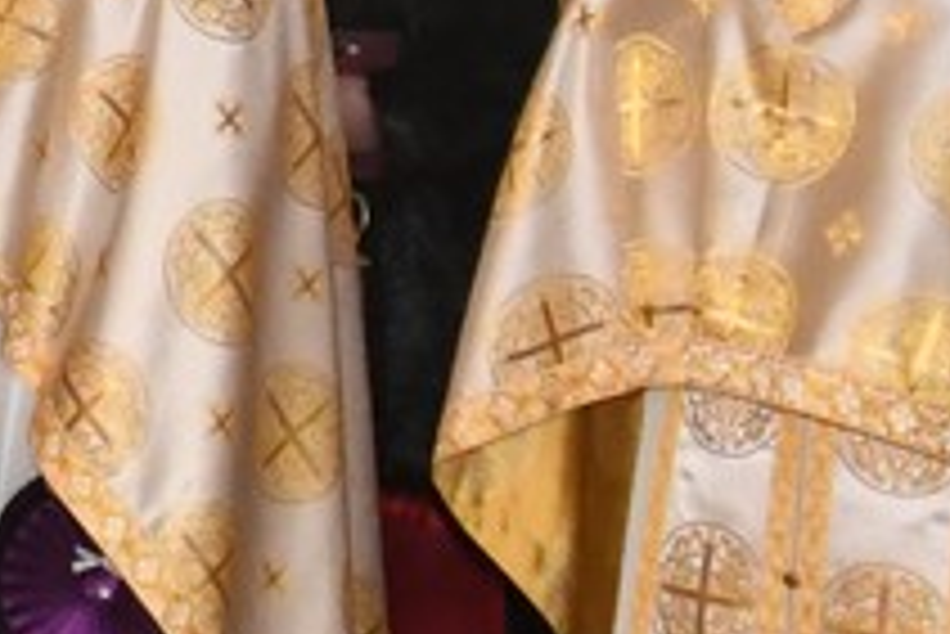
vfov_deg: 9.7
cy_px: 445
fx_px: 3750
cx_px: -936
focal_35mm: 142
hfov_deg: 12.7
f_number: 5.3
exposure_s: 1/25
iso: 3200
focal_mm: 17
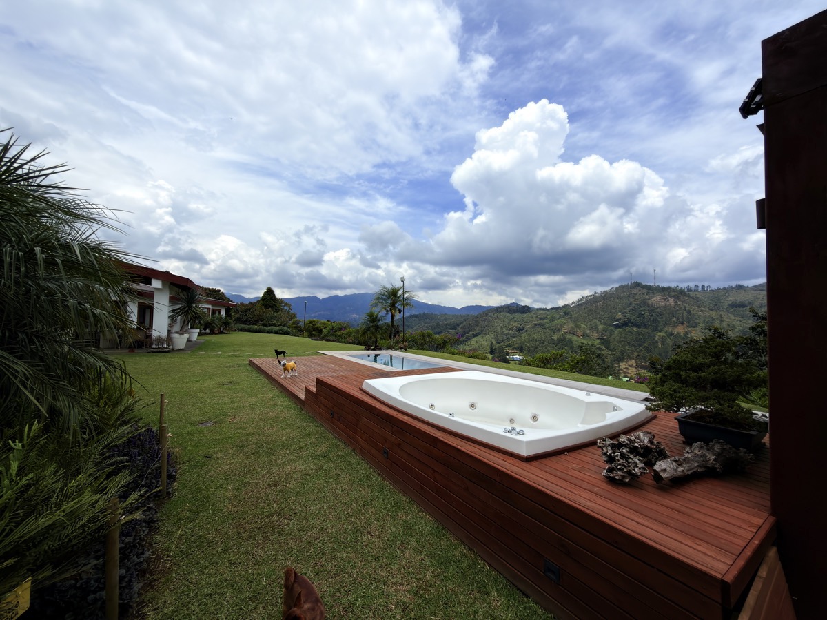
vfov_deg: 85.7
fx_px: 334
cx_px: 414
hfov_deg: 102.1
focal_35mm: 14
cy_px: 310
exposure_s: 1/1672
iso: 16
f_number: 2.2
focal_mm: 2.22
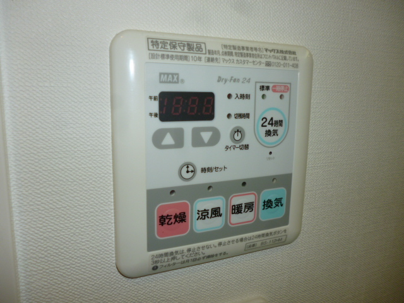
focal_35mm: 28
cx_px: 202
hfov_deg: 63.4
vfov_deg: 49.7
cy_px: 152
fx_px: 327
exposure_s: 1/60
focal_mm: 5
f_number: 3.1
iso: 100
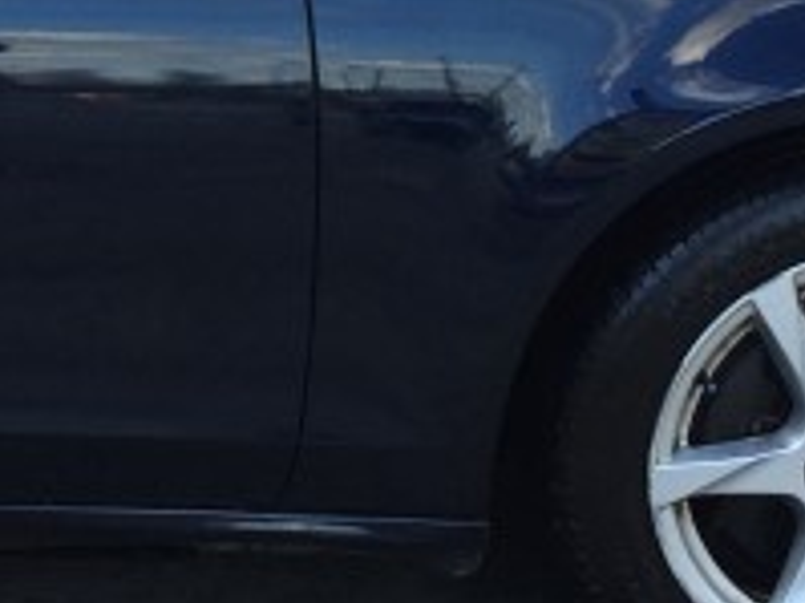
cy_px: 125
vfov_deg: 9.9
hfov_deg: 12.5
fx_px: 3463
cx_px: -461
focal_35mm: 149
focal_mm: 4.15
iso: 32
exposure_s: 1/186
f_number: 2.2
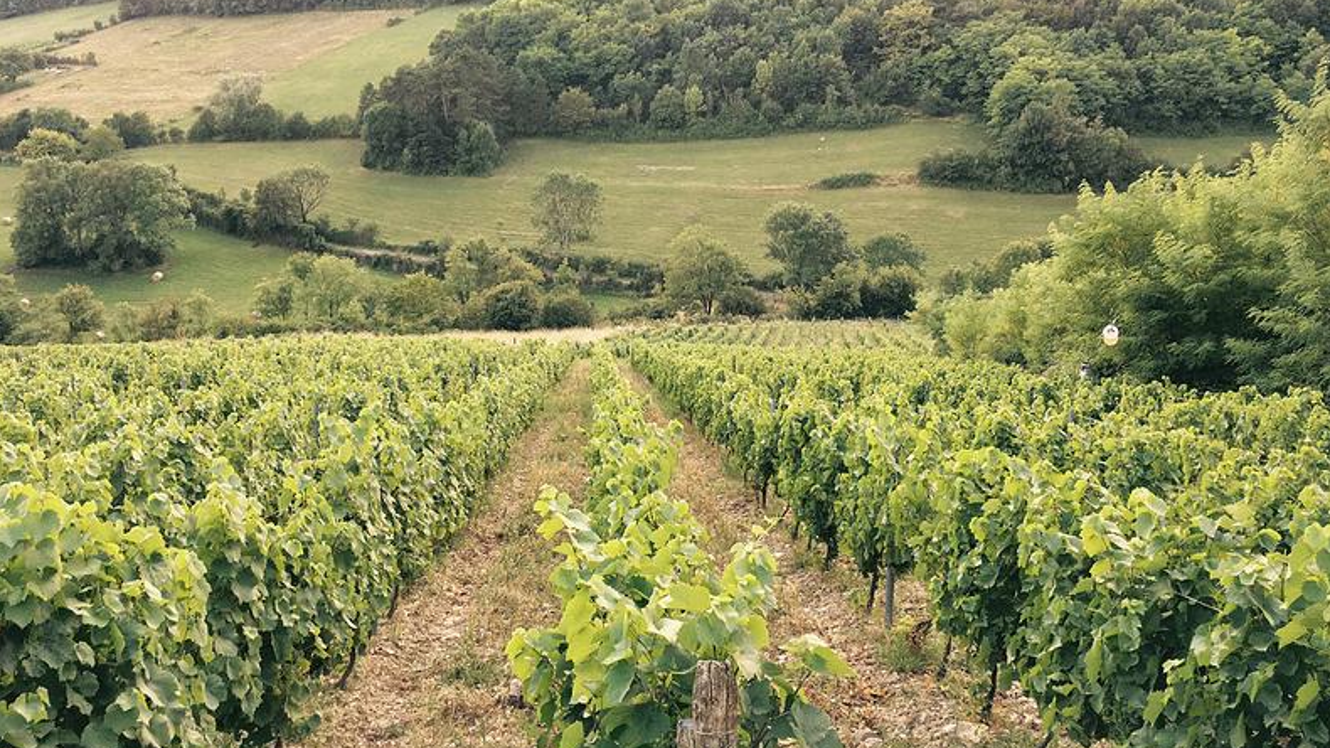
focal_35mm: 32
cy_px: 278
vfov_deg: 36.4
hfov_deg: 61.0
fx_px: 1128
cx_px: 670
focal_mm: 4.15
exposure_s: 1/100
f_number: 2.2
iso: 32
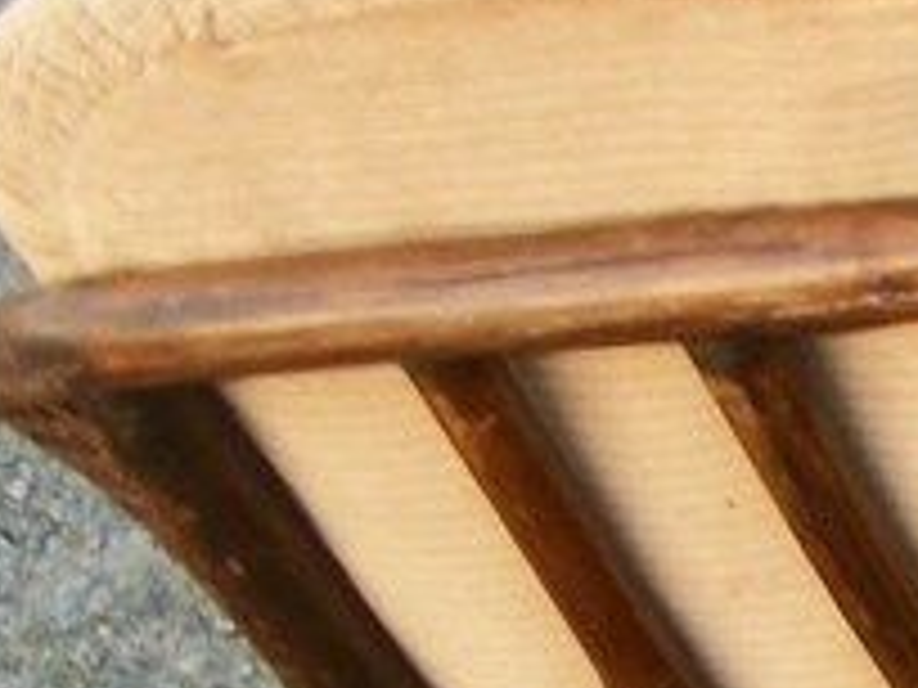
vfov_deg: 7.3
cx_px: 2344
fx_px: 5330
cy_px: 976
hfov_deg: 8.8
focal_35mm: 201
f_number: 2.9
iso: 80
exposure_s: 1/60
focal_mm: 5.7
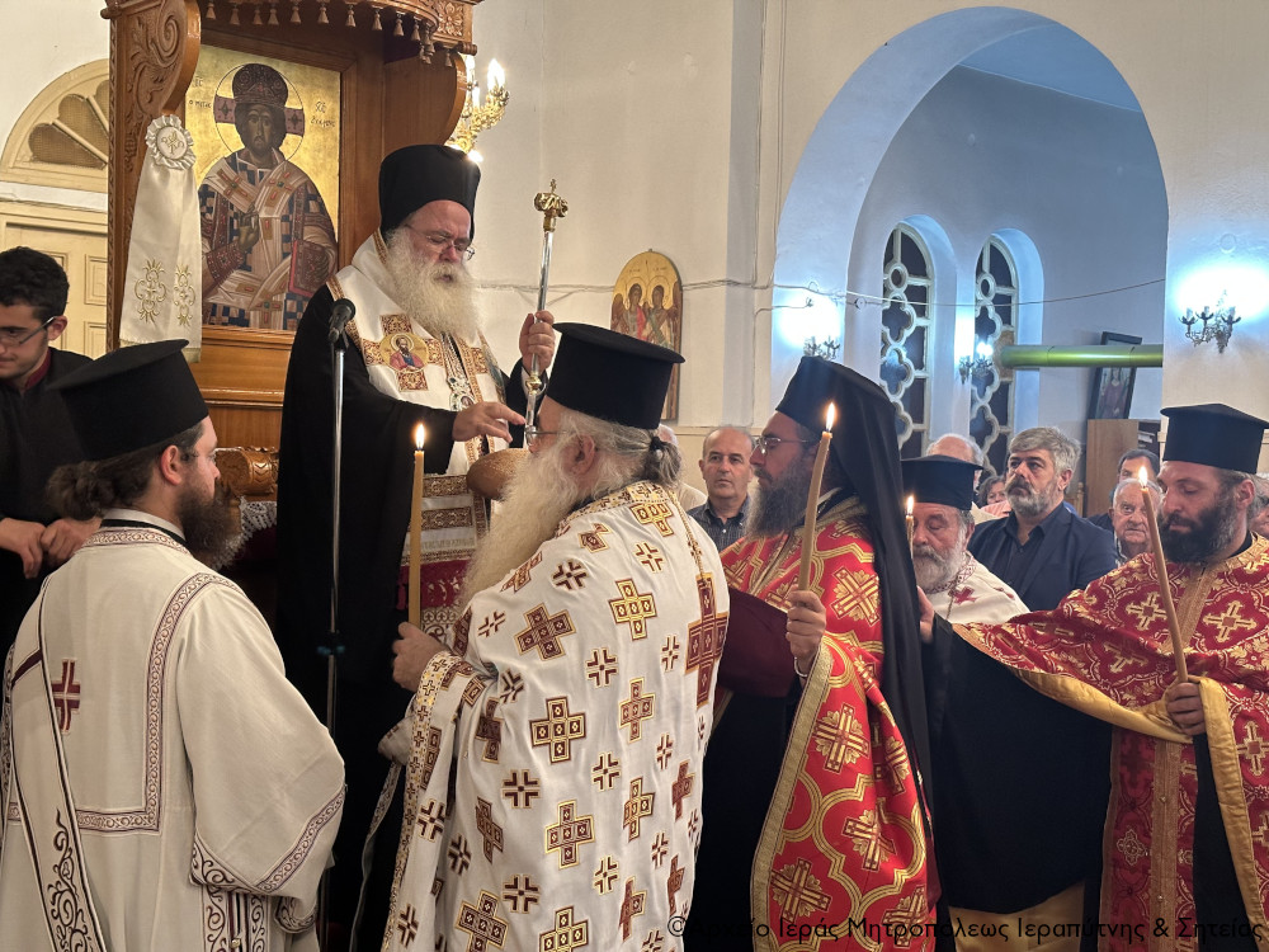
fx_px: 1760
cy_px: 476
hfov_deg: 39.7
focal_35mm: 48
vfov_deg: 30.3
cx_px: 634
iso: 200
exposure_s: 1/50
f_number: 1.78
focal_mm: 6.86
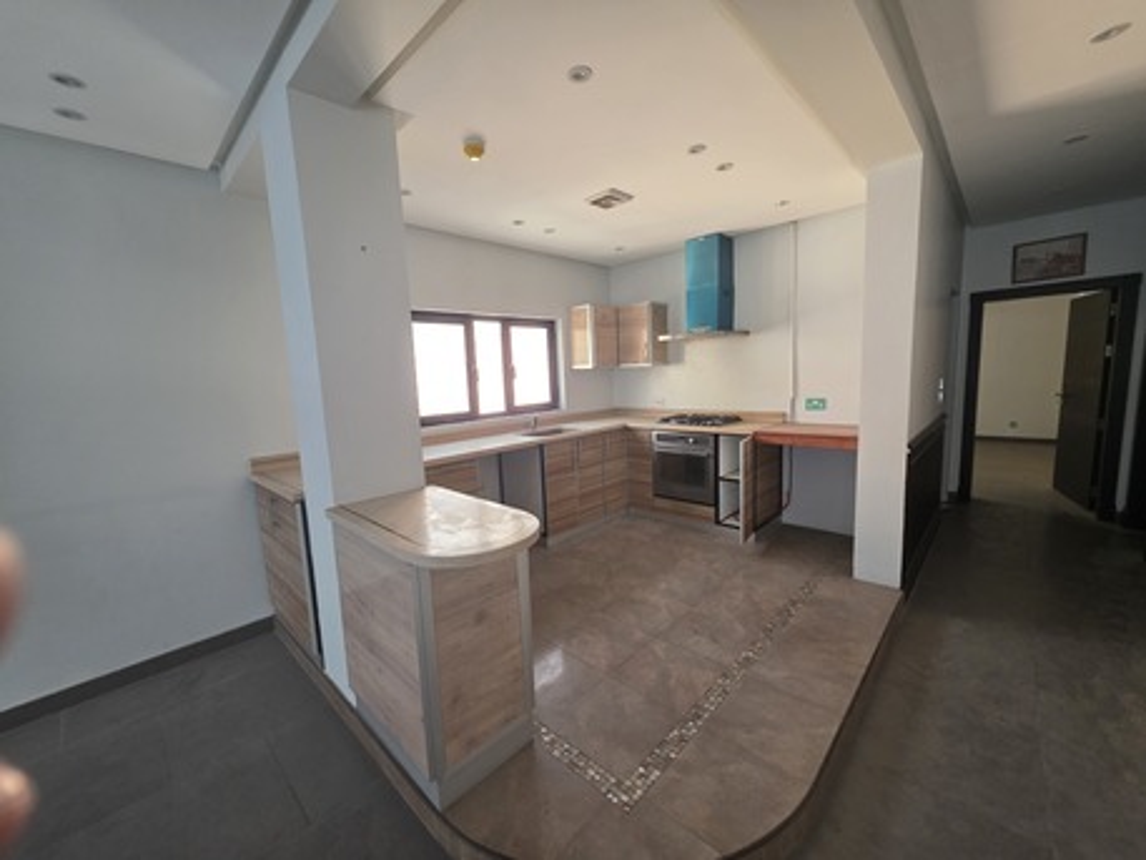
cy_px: 430
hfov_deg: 106.2
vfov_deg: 89.9
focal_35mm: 13
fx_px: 430
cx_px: 573
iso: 200
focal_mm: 2.2
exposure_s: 1/100
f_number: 1.9
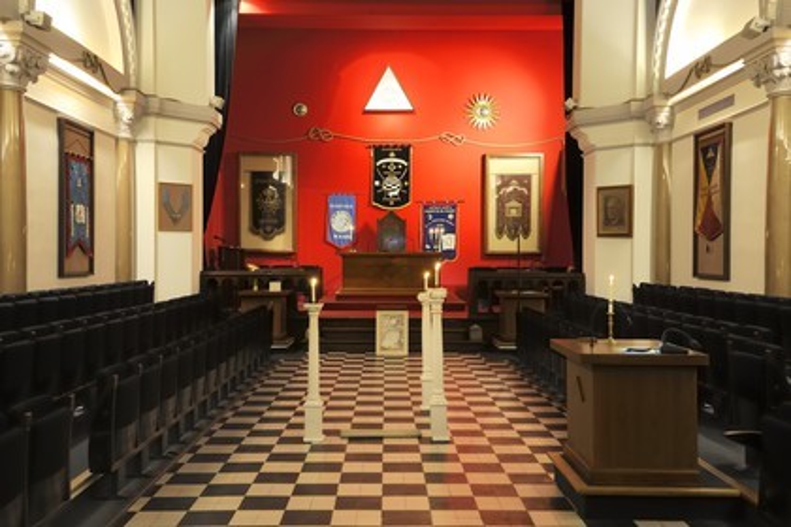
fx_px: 835
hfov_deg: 50.7
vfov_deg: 35.1
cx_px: 396
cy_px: 264
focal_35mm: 38
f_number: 8
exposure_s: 2.5
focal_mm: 38
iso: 200
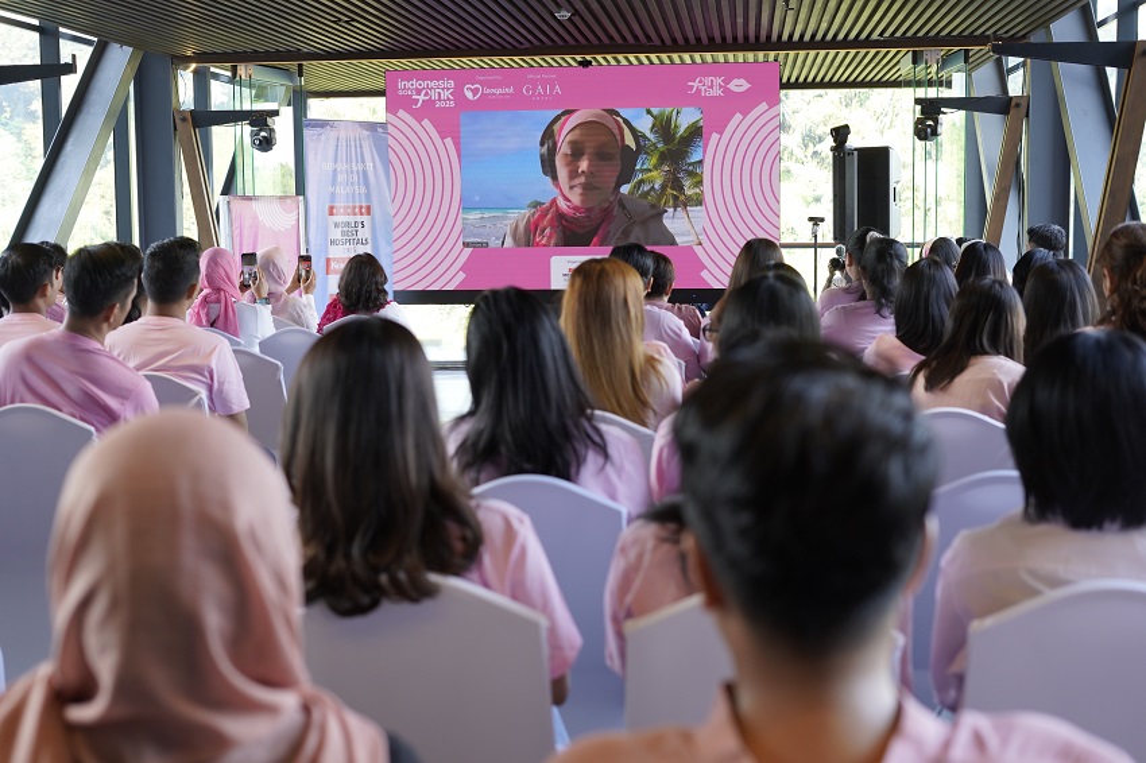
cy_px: 382
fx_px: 1591
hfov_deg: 39.6
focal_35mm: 50
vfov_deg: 27.0
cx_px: 573
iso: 1000
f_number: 4
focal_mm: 50
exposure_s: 1/160
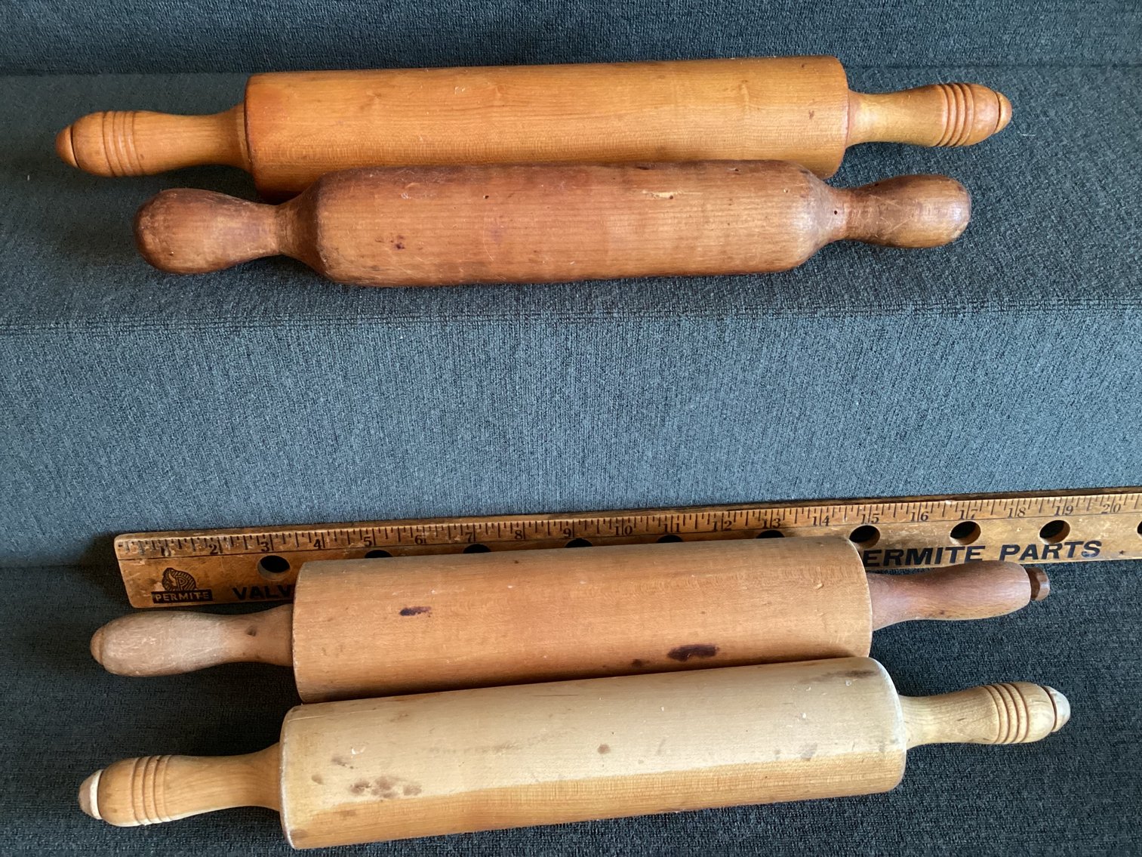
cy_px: 428
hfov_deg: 58.3
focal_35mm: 31
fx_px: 1023
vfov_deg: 45.4
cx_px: 571
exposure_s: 1/50
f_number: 2.4
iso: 320
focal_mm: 3.3
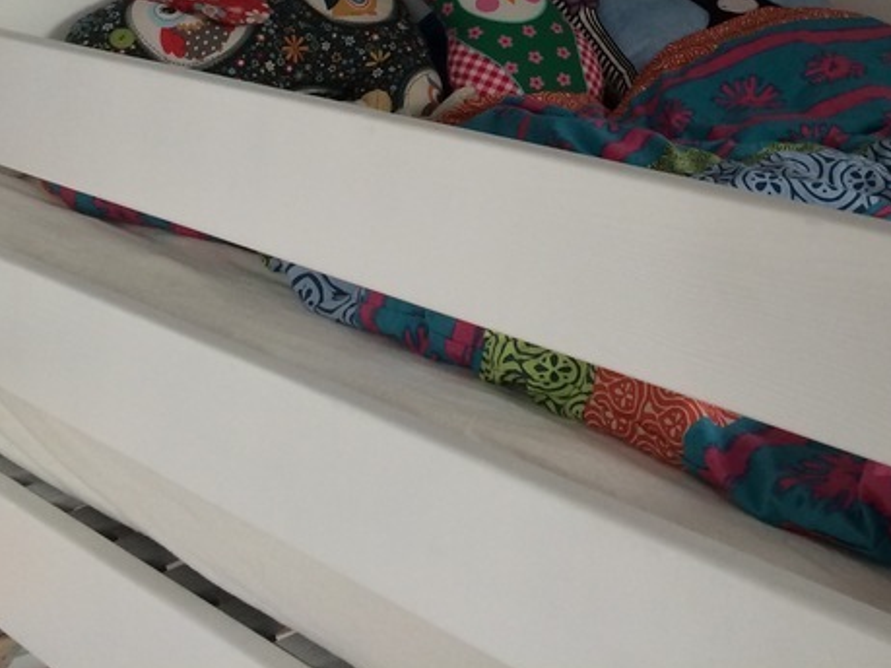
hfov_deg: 28.5
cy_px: -70
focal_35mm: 67
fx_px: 1724
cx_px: 681
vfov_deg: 20.8
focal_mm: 4.12
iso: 64
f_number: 2.2
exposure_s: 1/30
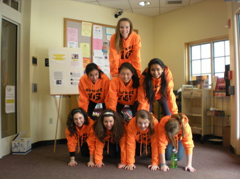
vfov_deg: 37.7
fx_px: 263
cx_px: 120
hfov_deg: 49.0
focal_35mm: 38
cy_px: 90
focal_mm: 6.3
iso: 200
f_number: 3.1
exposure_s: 1/41
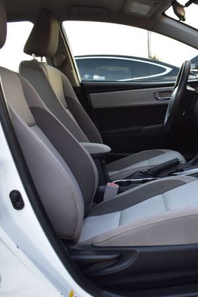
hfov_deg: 26.0
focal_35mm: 49
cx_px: 200
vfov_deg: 40.4
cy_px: 153
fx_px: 405
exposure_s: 1/15
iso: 560
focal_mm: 20
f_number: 6.3
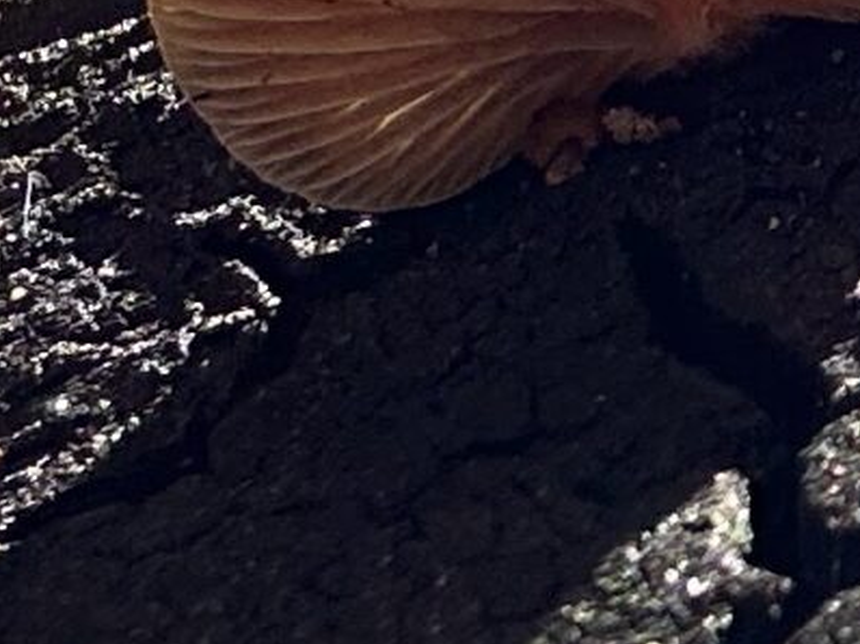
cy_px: -359
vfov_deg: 7.5
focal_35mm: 193
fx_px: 4792
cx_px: 1411
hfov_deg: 9.8
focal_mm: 2.69
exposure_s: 1/221
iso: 25
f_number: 1.9
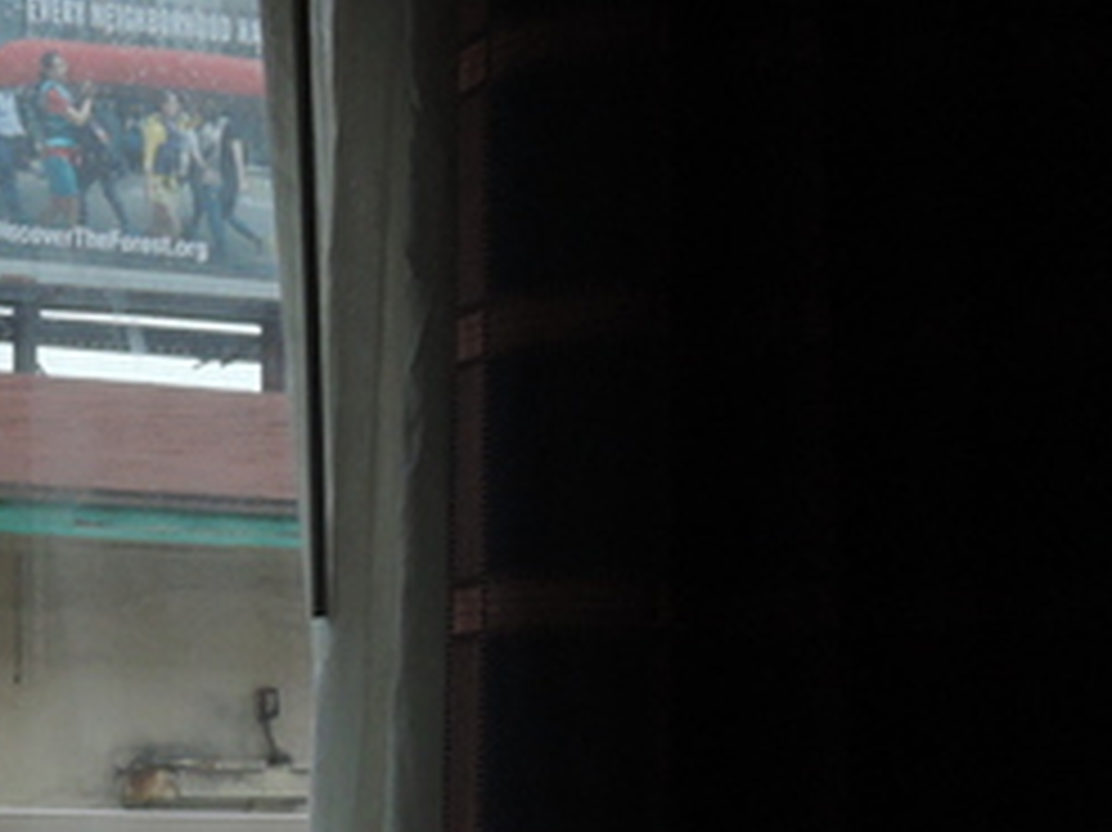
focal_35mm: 68
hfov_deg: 24.0
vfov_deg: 21.2
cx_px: -437
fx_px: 2183
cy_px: 708
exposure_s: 1/160
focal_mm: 5.1
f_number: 6.3
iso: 400
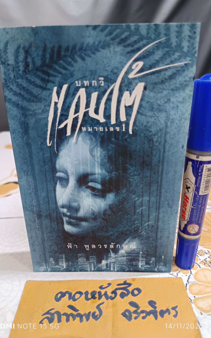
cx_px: 108
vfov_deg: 70.4
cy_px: 167
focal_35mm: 26
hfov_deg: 47.6
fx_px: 239
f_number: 1.7
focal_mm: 5.31
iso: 1759
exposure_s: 1/25
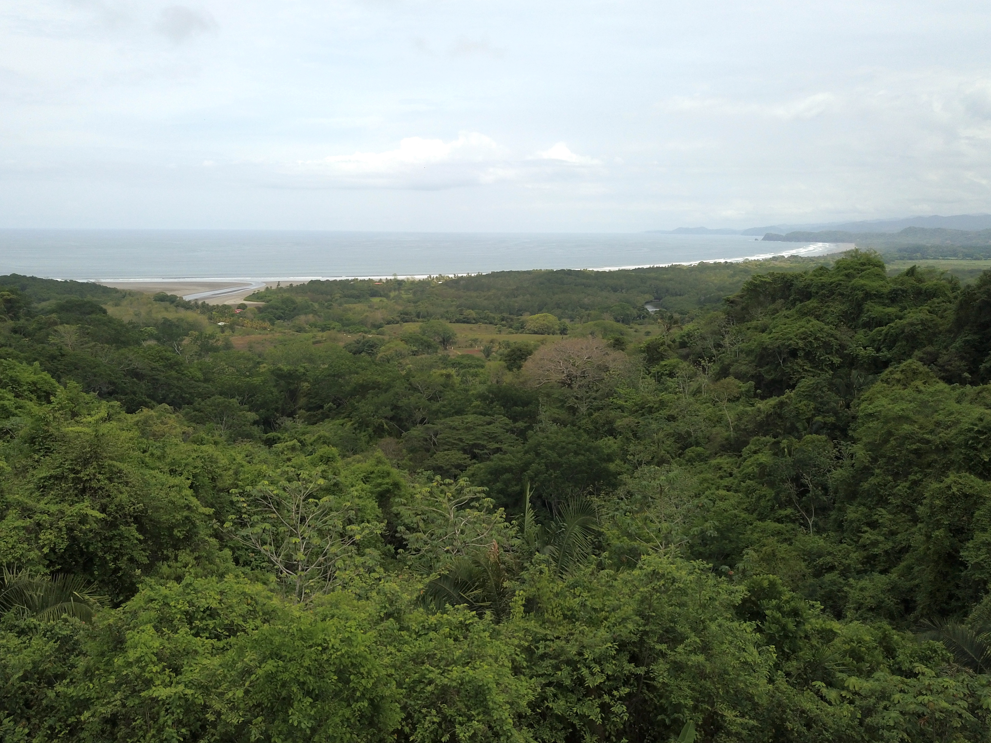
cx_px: 444
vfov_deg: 48.2
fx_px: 830
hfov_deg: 61.5
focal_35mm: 29
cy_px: 376
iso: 100
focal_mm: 4.73
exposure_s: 1/2907
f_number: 2.2
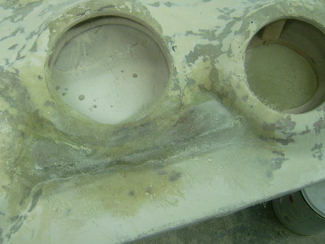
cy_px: 104
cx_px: 123
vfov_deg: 32.1
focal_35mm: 45
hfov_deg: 41.8
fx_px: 422
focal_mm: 5.95
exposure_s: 1/38
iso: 50
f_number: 2.8
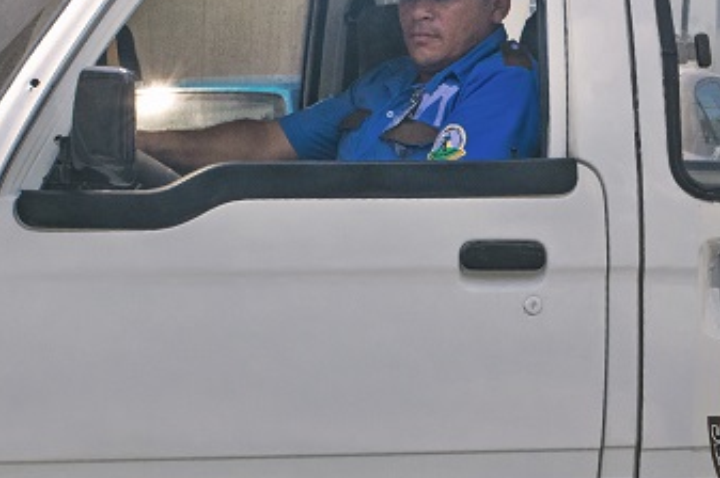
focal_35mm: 146
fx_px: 2917
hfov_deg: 14.0
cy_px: 303
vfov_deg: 9.4
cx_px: 502
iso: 200
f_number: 10
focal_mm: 32
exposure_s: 1/400
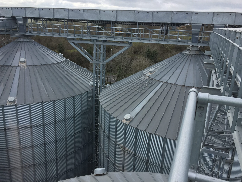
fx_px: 210
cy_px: 88
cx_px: 118
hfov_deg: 60.0
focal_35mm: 30
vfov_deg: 46.8
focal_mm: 4.15
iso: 32
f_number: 2.2
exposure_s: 1/1163
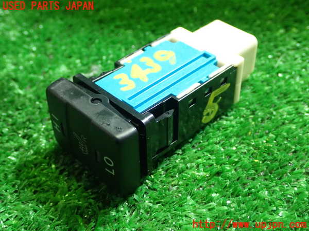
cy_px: 116
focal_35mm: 54
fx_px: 482
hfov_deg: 35.5
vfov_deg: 27.0
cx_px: 154
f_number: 3.3
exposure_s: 1/30
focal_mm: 9.65
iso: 800
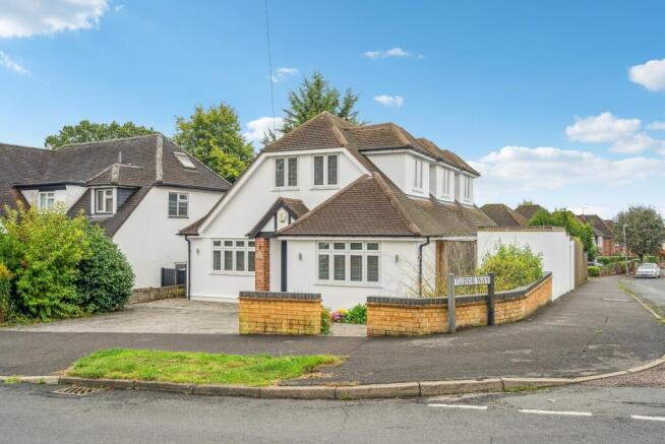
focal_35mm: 30
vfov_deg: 43.7
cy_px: 222
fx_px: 555
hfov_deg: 61.9
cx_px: 332
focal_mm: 30
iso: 640
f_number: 6.3
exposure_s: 1/200
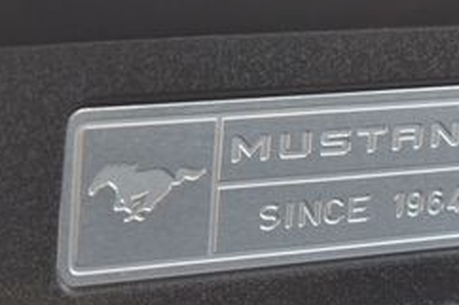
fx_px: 2782
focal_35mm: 218
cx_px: 336
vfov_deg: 6.3
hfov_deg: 9.4
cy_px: 201
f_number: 7.1
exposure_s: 1/40
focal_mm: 55
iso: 400
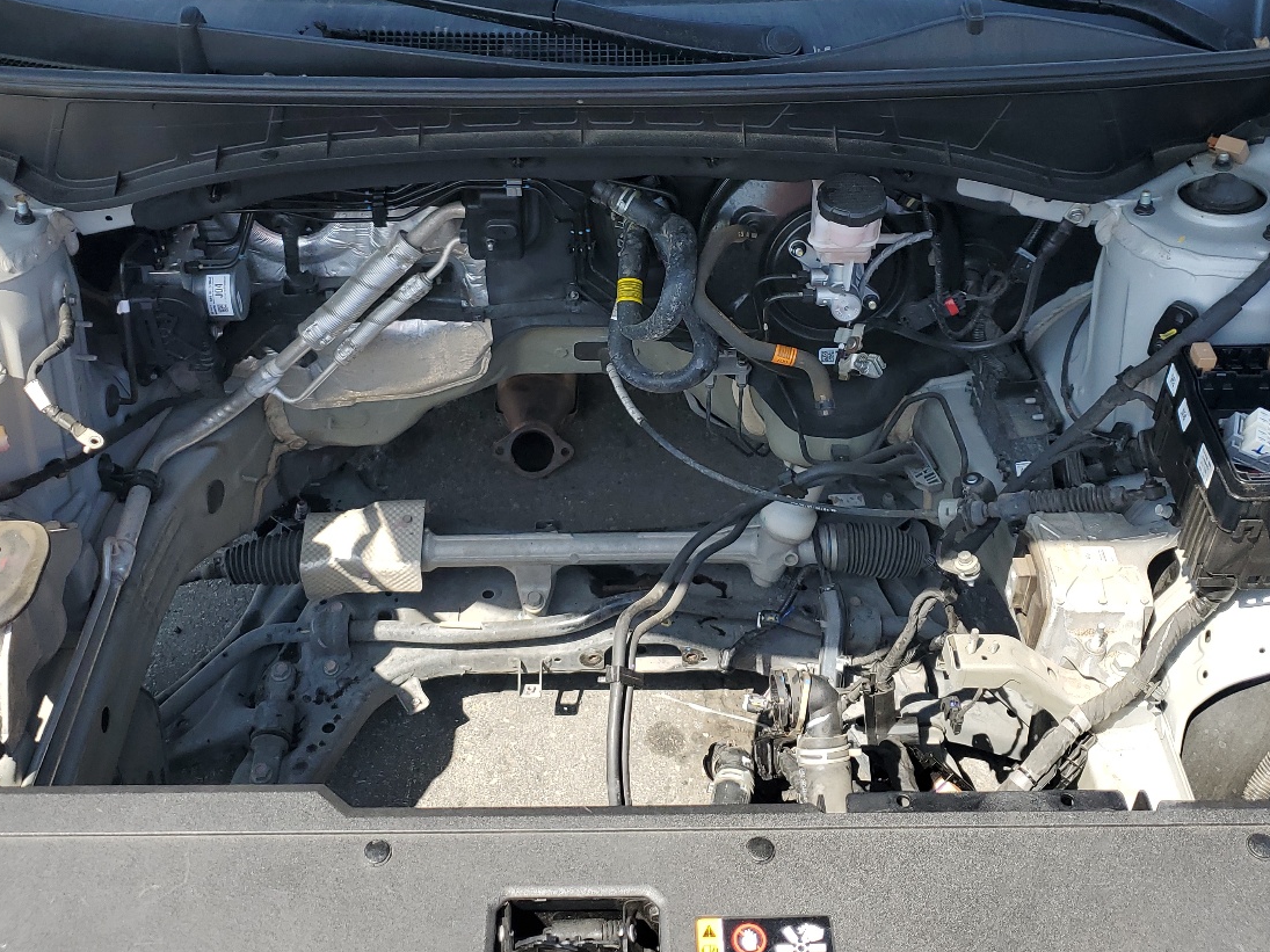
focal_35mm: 38
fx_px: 1394
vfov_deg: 37.6
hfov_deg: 49.0
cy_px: 390
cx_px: 639
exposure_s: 1/1000
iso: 50
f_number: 1.5
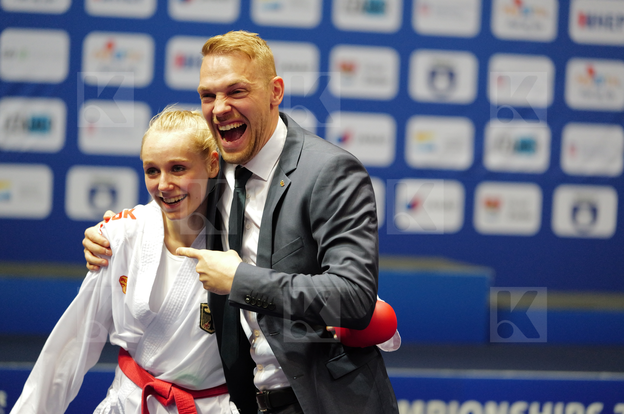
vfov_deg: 10.9
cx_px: 312
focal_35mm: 125
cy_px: 207
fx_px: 2163
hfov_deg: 16.4
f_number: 2.8
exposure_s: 1/1000
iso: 6400
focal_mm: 125
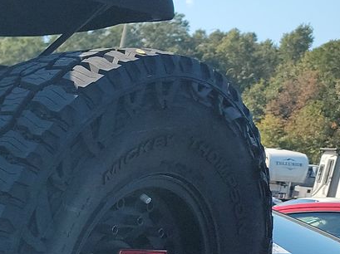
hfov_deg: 16.5
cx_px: -319
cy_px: 350
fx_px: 922
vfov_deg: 14.9
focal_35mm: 94
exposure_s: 1/540
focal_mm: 6.7
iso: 50
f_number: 1.8
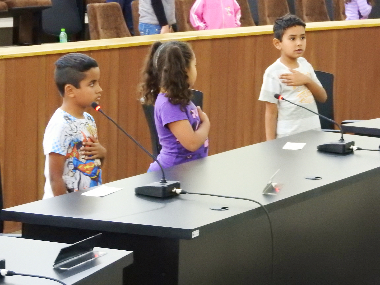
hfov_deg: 13.2
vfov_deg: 9.9
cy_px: 142
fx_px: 1647
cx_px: 190
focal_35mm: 150
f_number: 5.2
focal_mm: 26.9
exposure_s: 1/13
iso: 1600
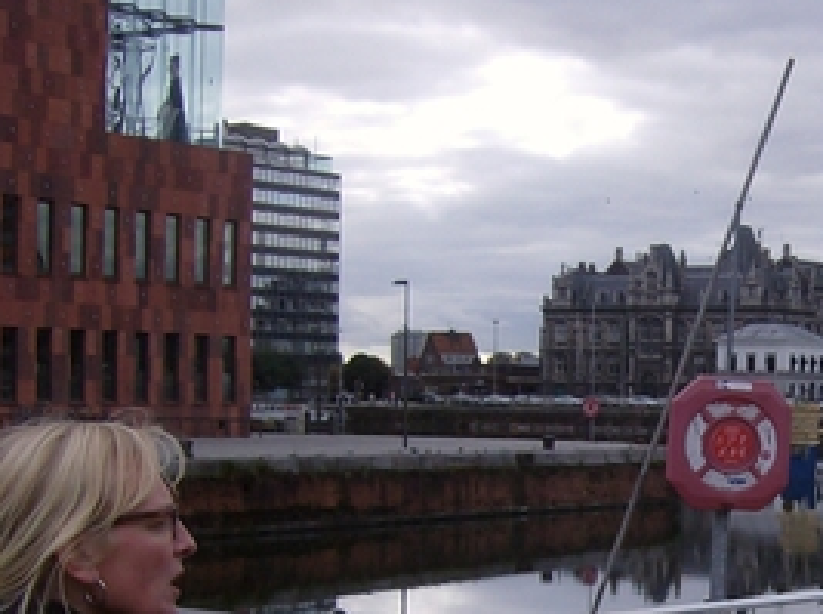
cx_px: 801
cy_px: 477
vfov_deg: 18.0
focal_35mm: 81
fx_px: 1921
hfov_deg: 23.3
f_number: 4.7
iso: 100
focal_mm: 6
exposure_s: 1/252
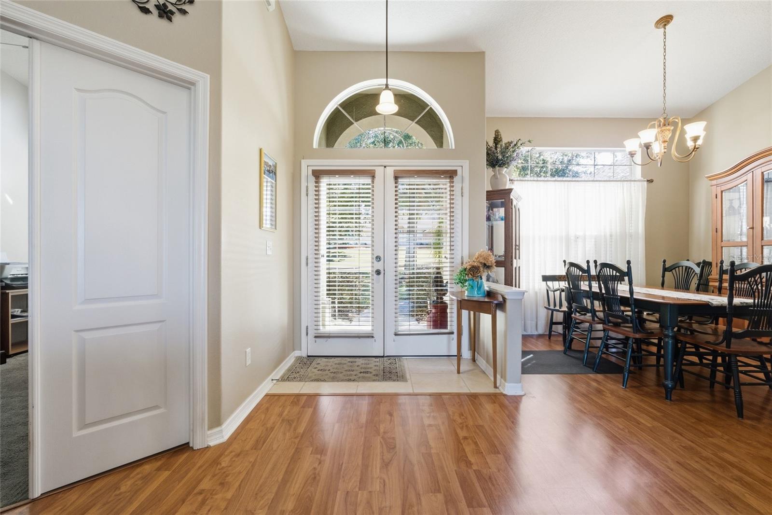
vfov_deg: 77.3
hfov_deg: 100.4
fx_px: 322
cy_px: 258
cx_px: 386
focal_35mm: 15
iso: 160
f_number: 9
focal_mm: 10
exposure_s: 1/30
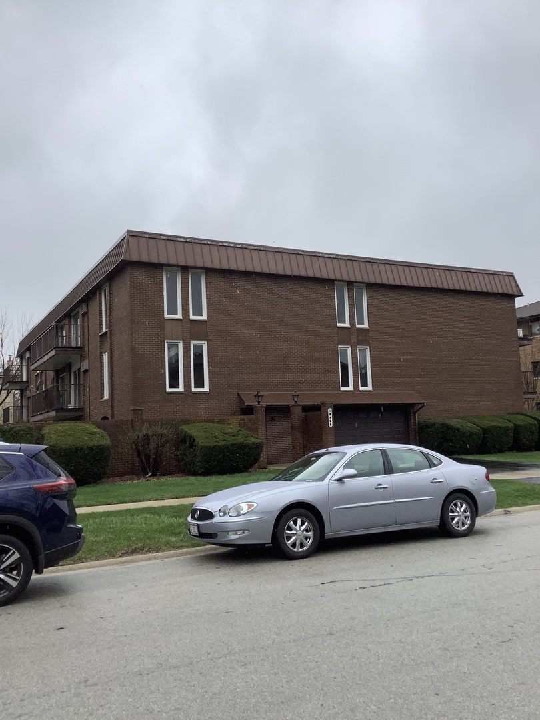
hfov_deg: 45.4
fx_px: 645
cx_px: 270
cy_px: 360
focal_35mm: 31
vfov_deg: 58.4
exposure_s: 1/916
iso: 25
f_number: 2.4
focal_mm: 3.3
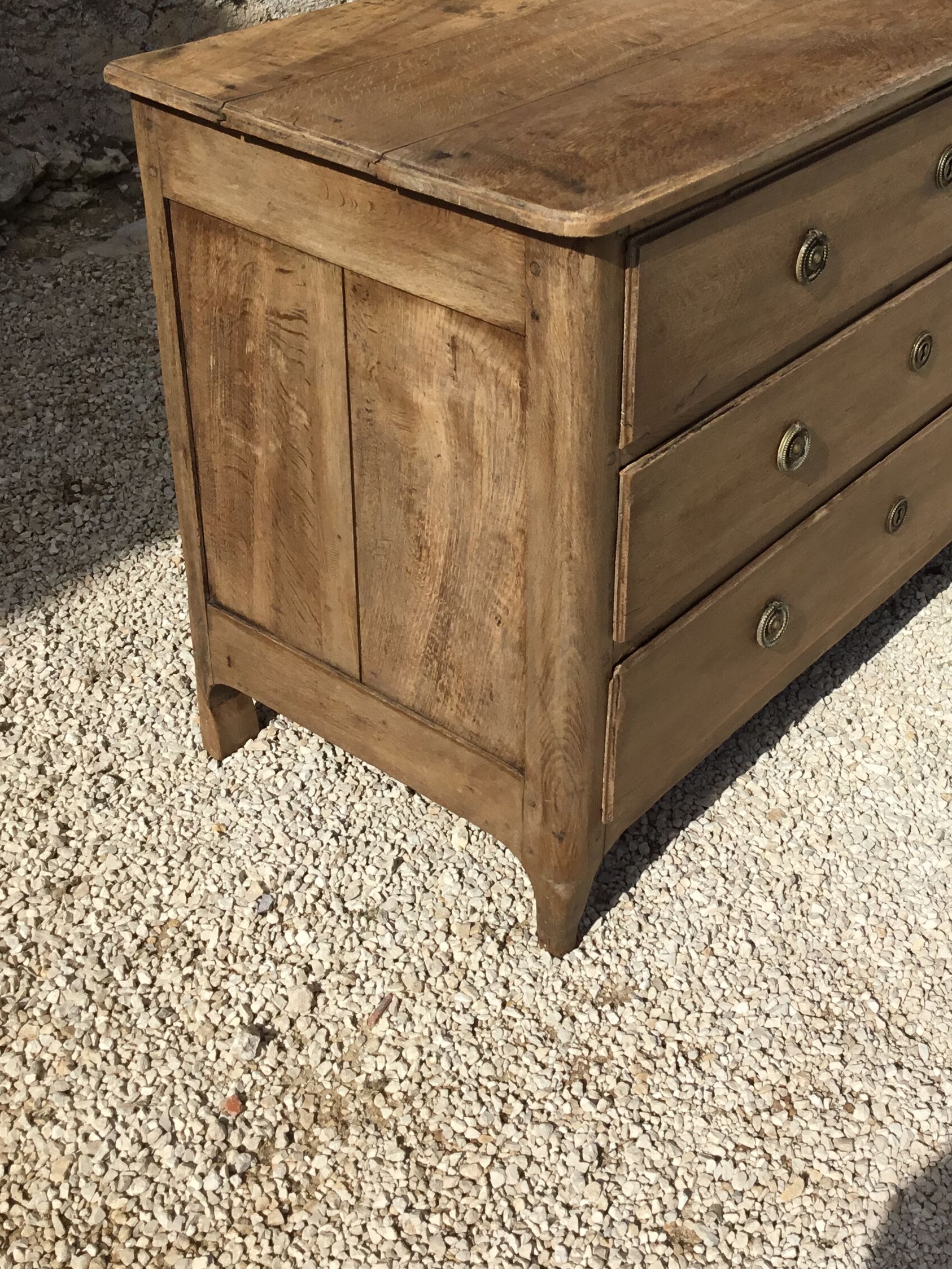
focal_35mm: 45
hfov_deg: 32.0
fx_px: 1651
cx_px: 608
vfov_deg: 41.6
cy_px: 432
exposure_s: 1/2809
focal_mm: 3.3
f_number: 2.4
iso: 25
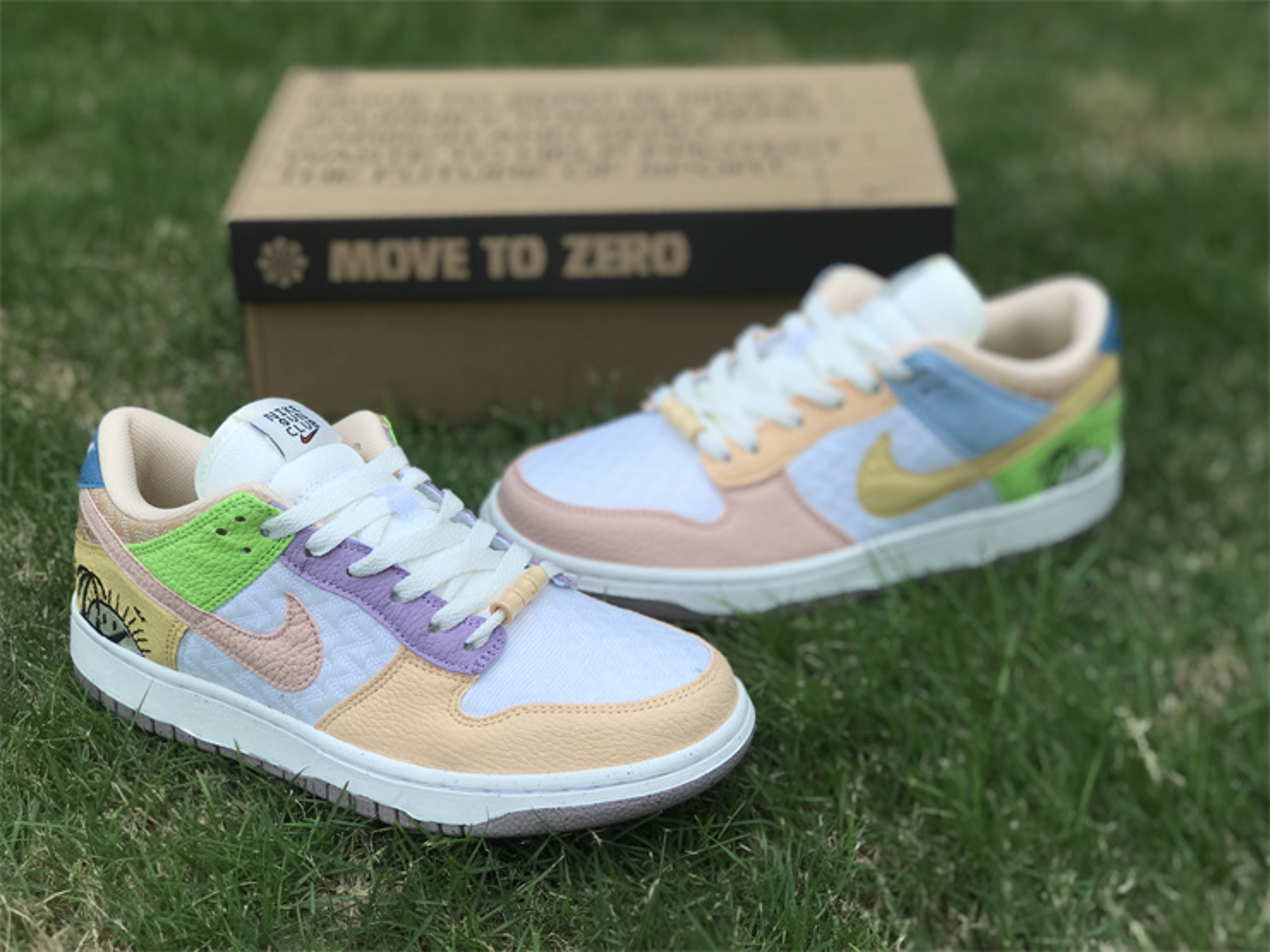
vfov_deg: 25.7
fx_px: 2091
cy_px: 476
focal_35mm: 57
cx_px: 635
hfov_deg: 33.8
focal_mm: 6.6
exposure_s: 1/595
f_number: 2.8
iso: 20
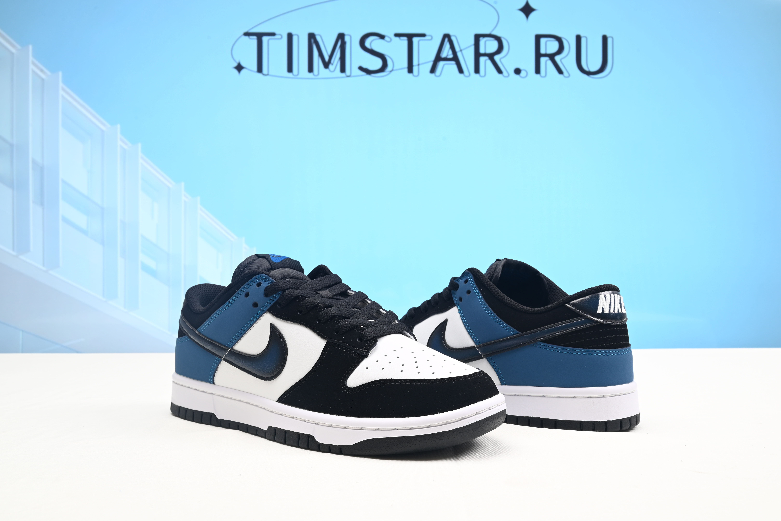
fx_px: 760
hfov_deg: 54.4
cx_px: 390
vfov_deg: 37.9
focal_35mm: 35
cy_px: 260
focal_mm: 35
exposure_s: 1/1.6
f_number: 16
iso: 100
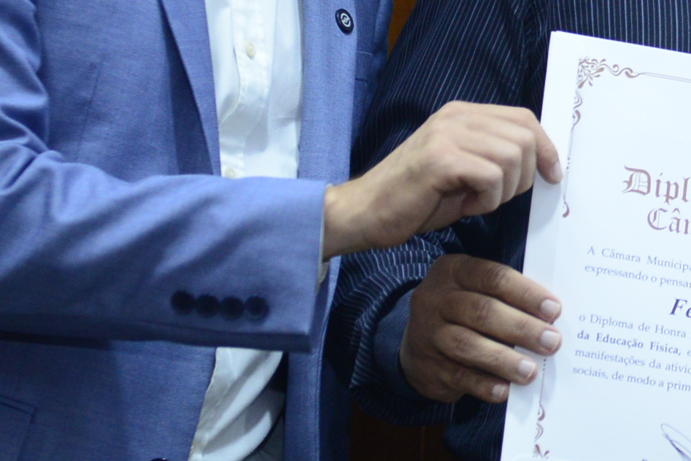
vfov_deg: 6.9
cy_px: -24
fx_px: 3782
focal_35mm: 197
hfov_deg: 10.3
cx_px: 730
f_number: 4.5
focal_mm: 62
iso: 2000
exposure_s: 1/125
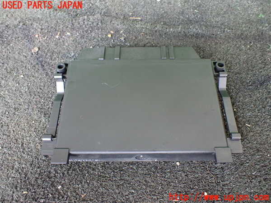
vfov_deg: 46.8
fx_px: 235
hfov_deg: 60.0
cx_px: 136
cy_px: 102
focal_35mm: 30
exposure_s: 1/30
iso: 800
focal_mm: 5.4
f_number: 2.3
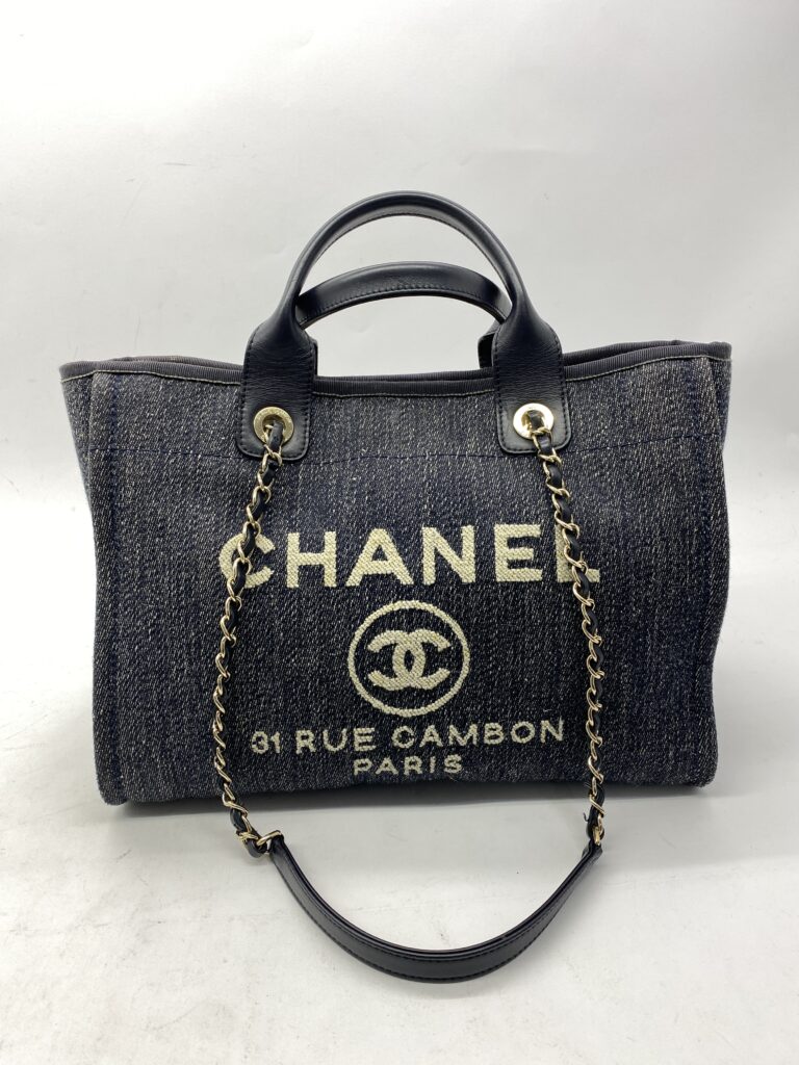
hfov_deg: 53.1
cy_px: 532
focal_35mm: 26
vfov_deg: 67.3
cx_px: 400
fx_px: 800
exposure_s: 1/100
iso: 50
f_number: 1.8
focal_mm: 4.25
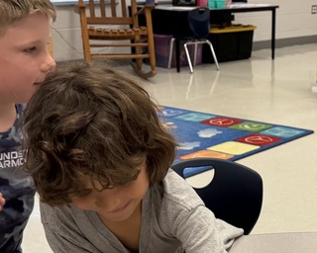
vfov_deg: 20.2
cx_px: 264
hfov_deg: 24.9
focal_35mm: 75
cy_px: 211
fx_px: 704
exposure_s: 1/120
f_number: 1.78
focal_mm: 6.76
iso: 160
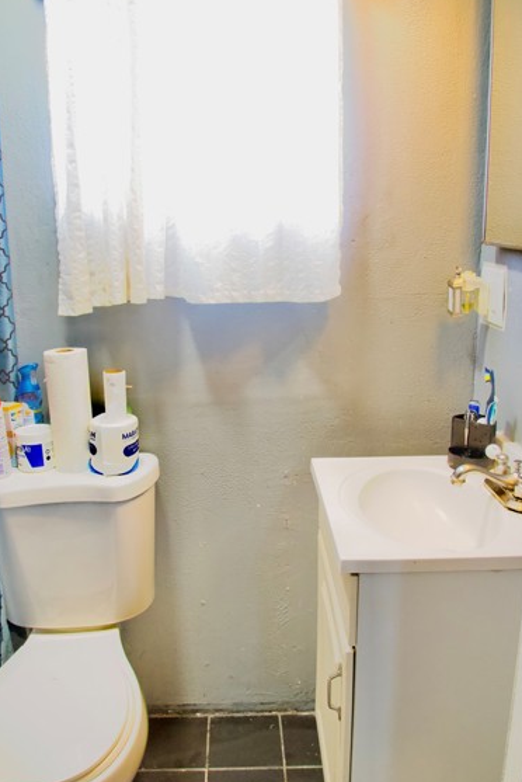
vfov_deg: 60.3
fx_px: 673
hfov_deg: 42.3
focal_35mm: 31
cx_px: 229
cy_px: 385
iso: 5000
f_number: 4.5
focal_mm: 18
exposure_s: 1/50
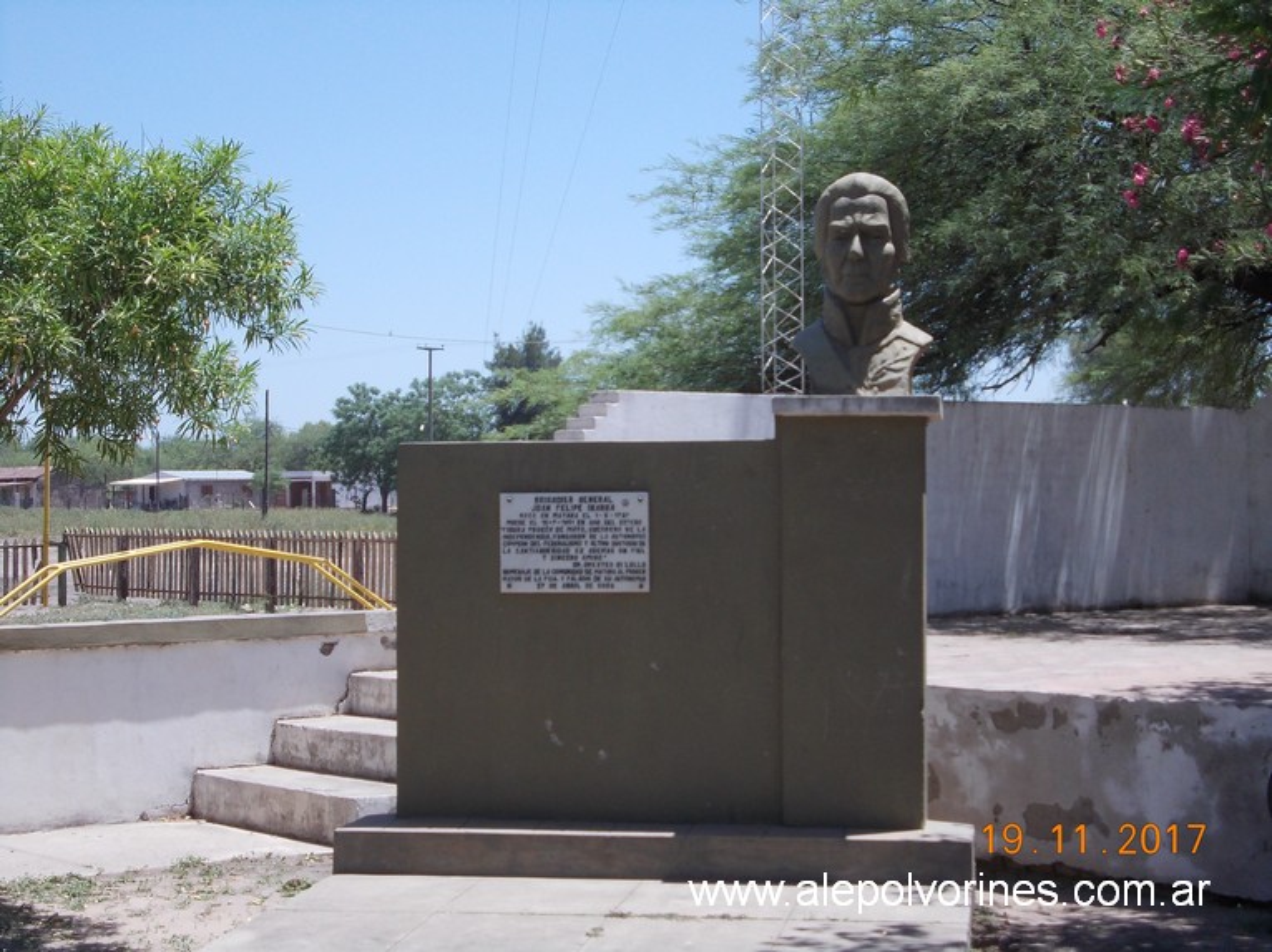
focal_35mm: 71
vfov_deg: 20.7
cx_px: 636
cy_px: 476
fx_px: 2608
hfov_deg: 27.4
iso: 80
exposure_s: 1/500
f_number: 4.3
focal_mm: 10
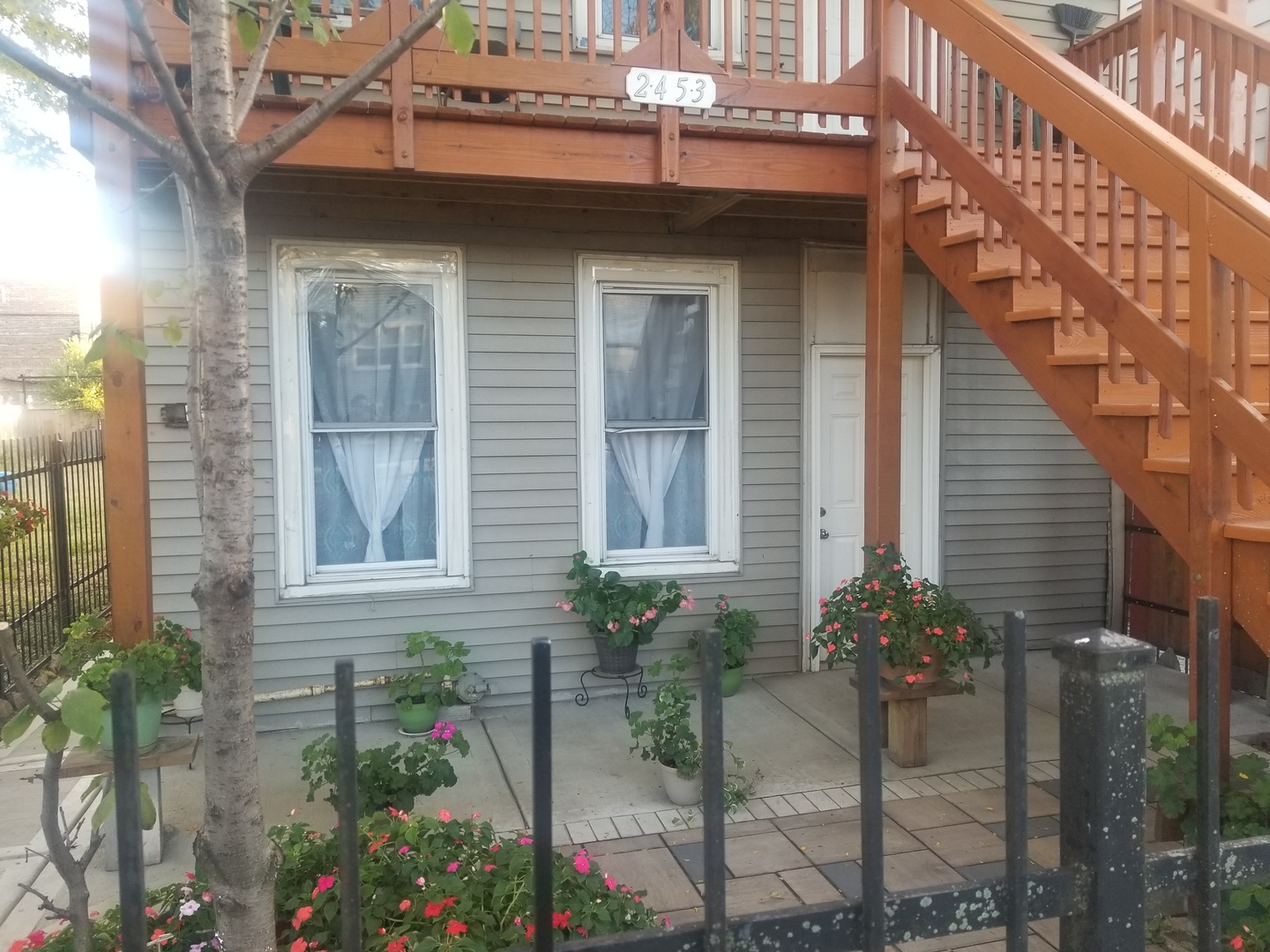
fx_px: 954
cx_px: 635
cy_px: 476
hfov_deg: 67.3
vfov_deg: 53.1
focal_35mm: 26
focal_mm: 4.25
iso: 100
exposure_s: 1/60
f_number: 1.7
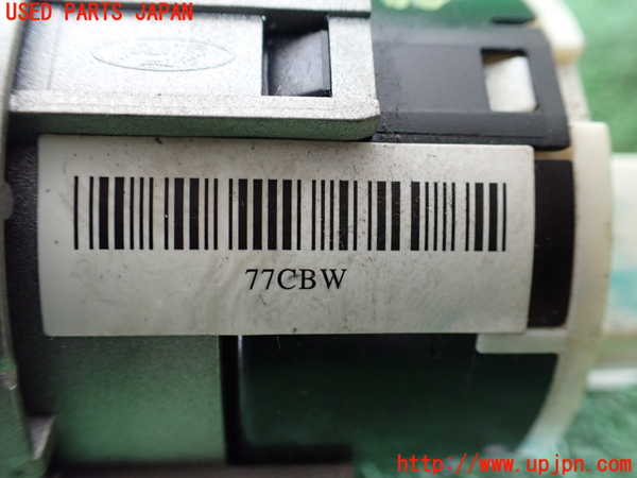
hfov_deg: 60.0
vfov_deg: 46.8
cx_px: 318
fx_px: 552
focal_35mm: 30
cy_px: 239
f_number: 2.3
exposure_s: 1/50
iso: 800
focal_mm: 5.4
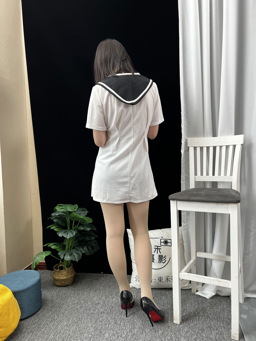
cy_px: 170
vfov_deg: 67.3
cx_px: 128
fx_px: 256
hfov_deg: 53.1
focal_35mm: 26
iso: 125
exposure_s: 1/121
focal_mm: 5.7
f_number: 1.5
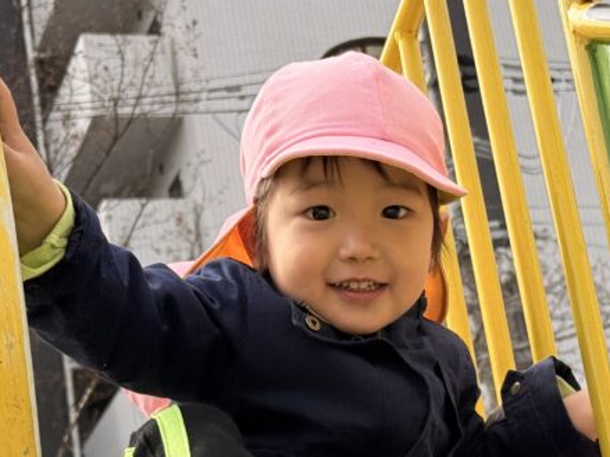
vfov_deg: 13.2
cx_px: 374
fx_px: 1973
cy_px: 286
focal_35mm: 112
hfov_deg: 17.6
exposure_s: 1/3534
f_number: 1.78
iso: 80
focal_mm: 6.76
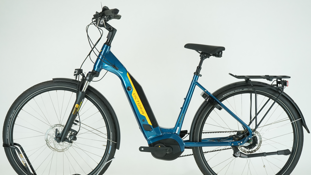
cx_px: 156
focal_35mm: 61
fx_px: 503
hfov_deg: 34.4
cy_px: 102
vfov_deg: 19.7
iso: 1600
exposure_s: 1/200
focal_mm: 58
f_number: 5.6
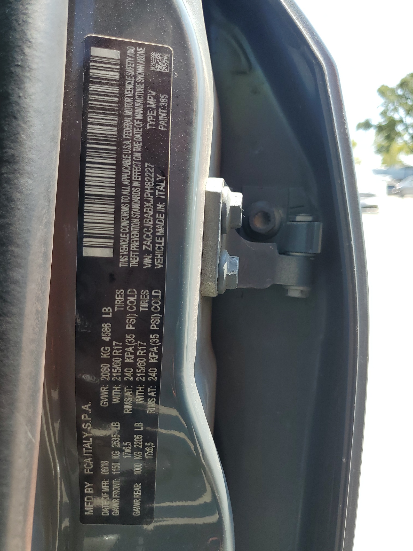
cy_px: 276
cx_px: 206
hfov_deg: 53.1
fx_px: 414
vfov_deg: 67.3
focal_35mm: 26
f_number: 1.5
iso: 50
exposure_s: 1/526
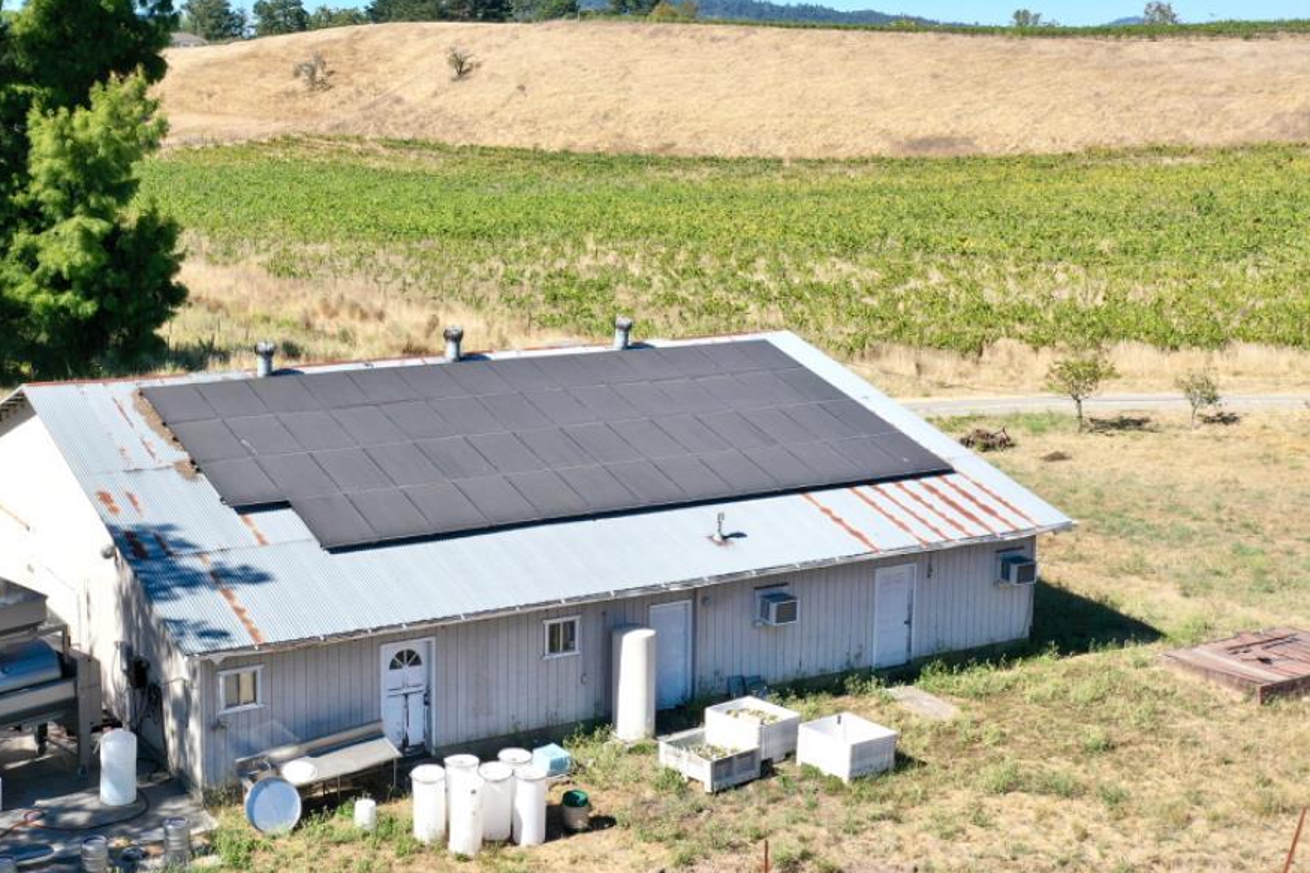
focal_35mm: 48
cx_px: 374
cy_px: 332
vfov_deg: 28.0
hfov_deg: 40.3
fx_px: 1746
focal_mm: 10.26
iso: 100
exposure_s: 1/400
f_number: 5.6
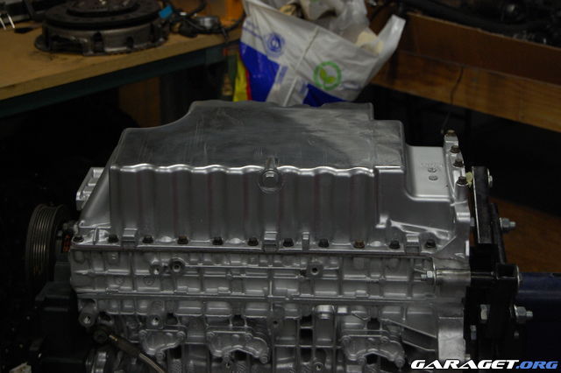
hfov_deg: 28.1
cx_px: 280
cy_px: 186
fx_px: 1121
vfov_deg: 18.9
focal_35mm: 72
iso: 800
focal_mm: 48
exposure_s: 1/60
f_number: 5.6
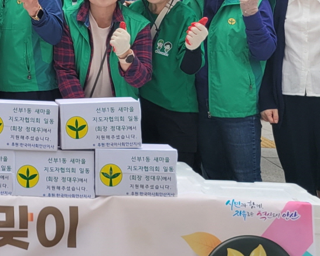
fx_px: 881
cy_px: -49
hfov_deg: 19.1
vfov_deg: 15.9
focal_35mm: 93
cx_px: -94
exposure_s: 1/801
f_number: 1.8
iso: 40
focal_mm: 5.4
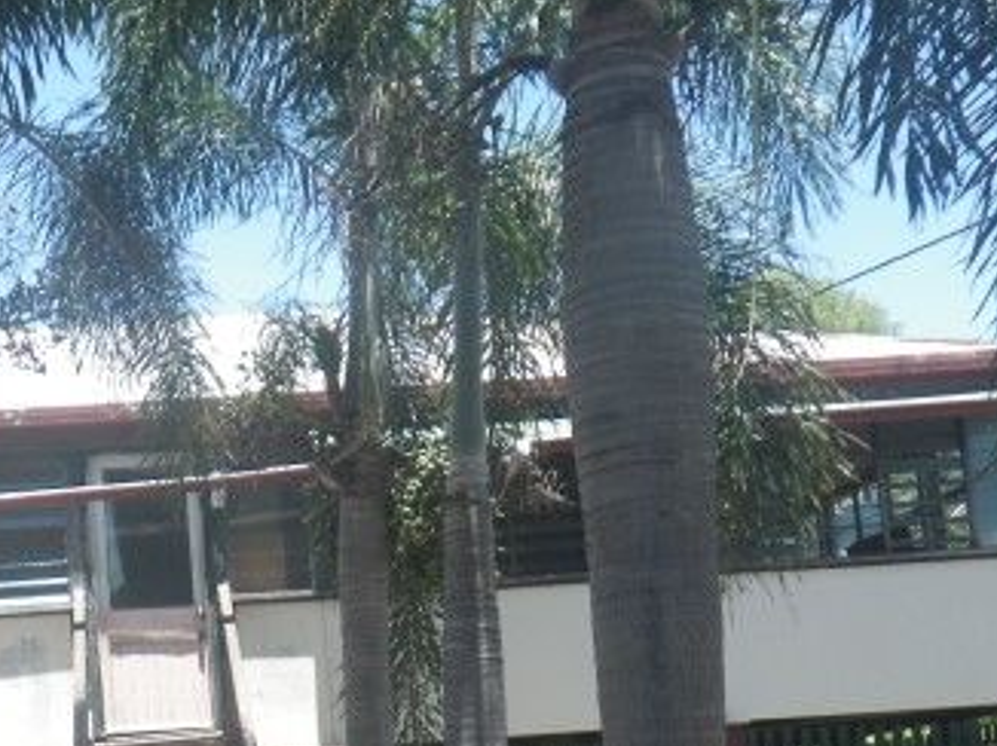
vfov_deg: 25.4
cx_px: 165
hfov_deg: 33.7
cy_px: 718
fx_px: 1583
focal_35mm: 55
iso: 80
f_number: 4.2
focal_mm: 5
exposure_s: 1/160
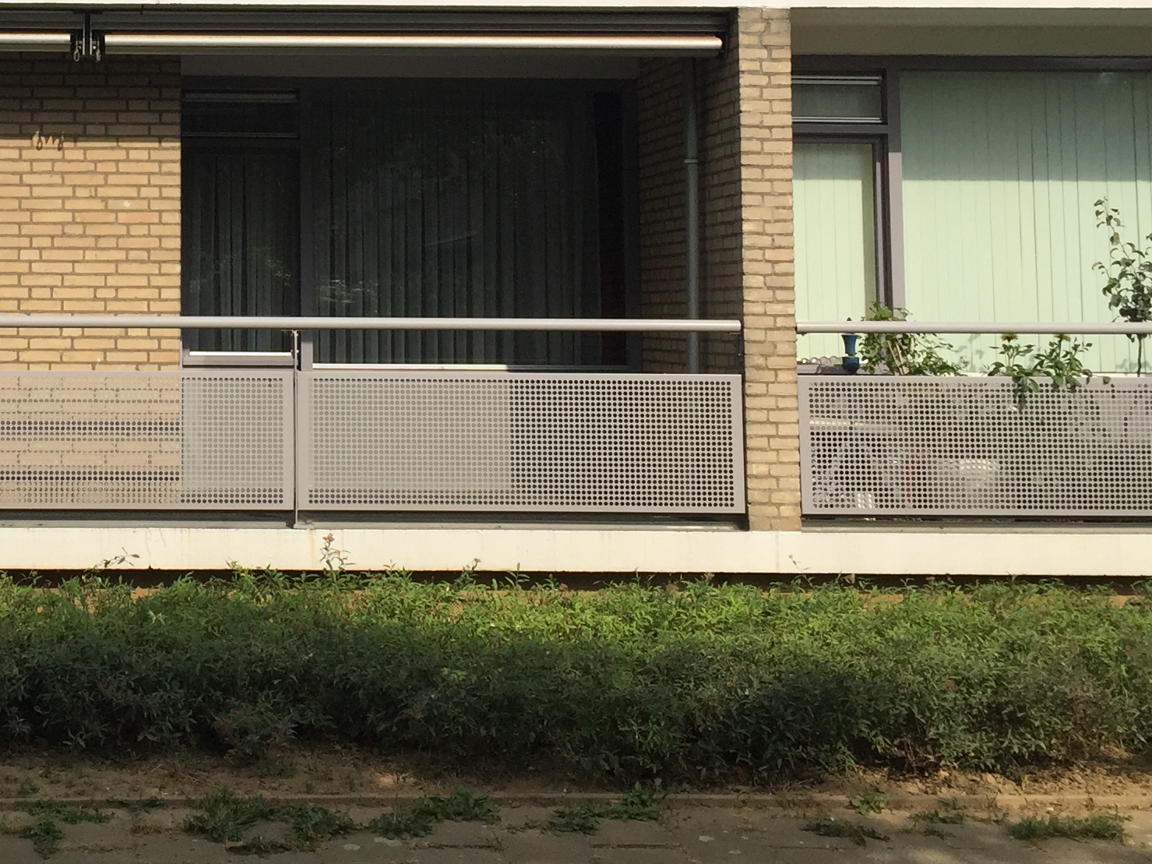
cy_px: 125
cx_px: 136
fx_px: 2130
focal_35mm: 64
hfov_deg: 29.2
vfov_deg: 22.5
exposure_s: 1/2198
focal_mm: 4.15
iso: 32
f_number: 2.2
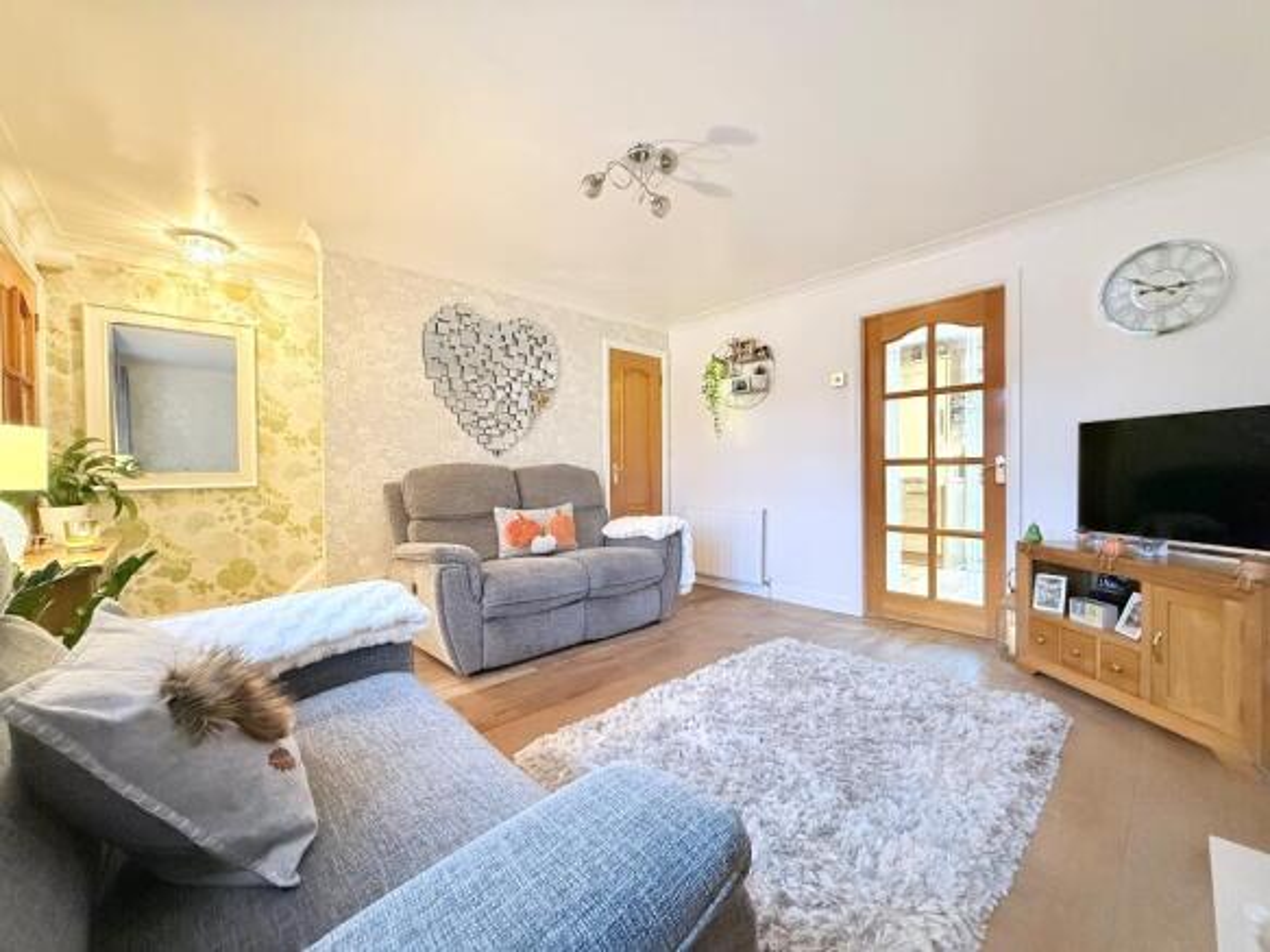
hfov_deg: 102.1
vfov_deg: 85.7
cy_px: 476
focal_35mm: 14
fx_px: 514
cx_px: 635
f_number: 2.2
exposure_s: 1/50
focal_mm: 2.22
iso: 1000
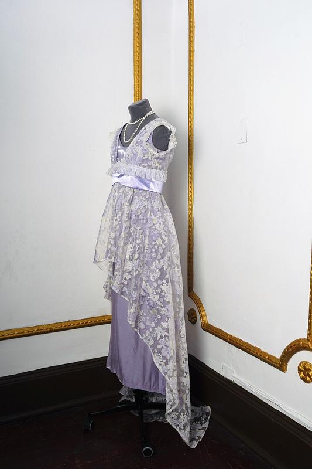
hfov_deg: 36.9
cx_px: 156
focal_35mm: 36
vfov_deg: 53.1
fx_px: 468
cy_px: 234
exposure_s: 1/125
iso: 640
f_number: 5
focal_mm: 36
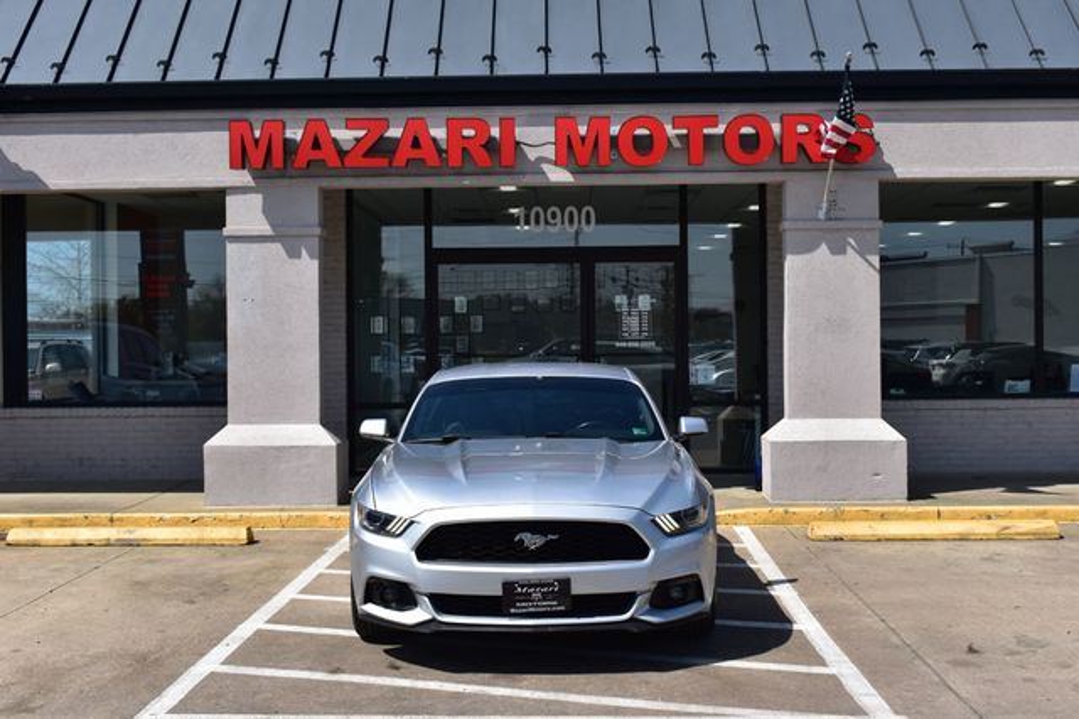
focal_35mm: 46
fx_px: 1393
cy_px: 360
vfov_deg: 28.9
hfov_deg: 42.3
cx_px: 540
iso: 250
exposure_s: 1/500
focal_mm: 31
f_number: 11
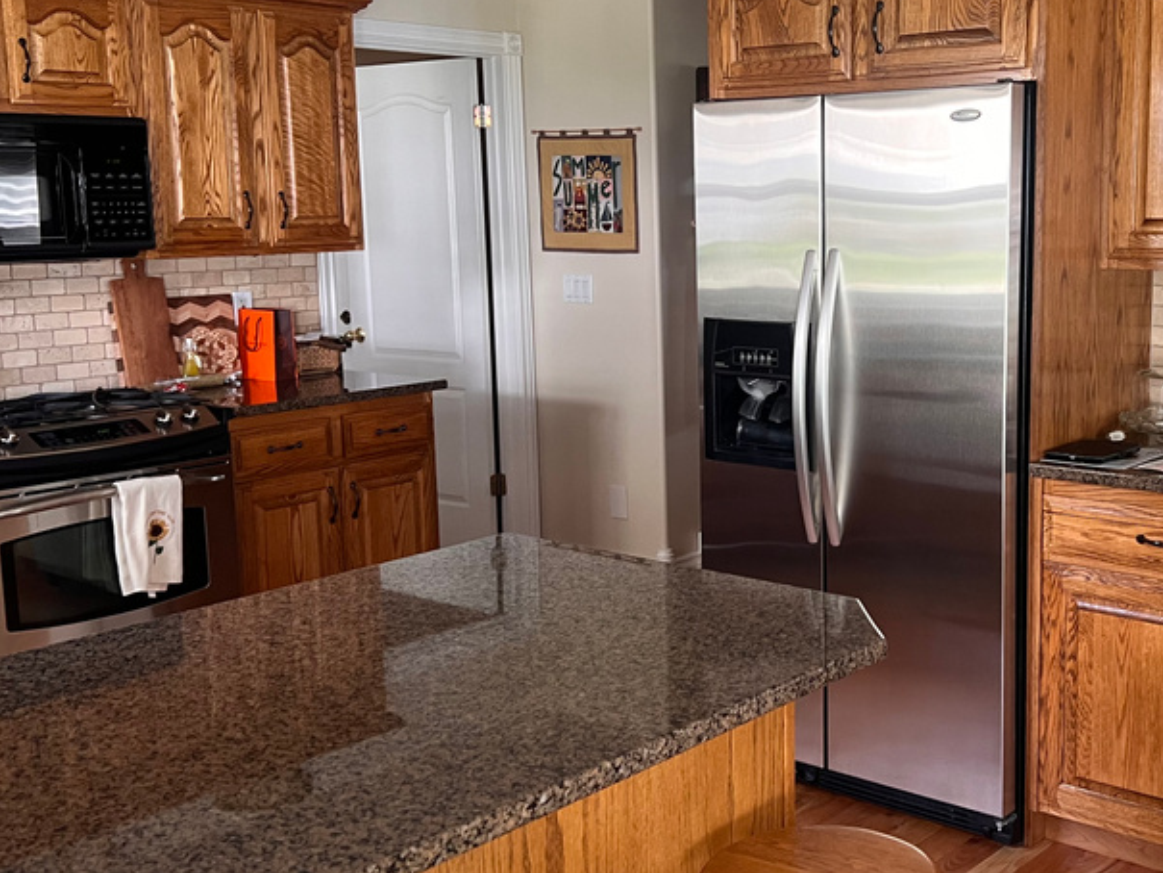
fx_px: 1479
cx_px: 794
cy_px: 404
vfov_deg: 32.9
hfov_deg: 42.2
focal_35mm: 44
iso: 125
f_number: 1.5
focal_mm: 5.7
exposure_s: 1/60
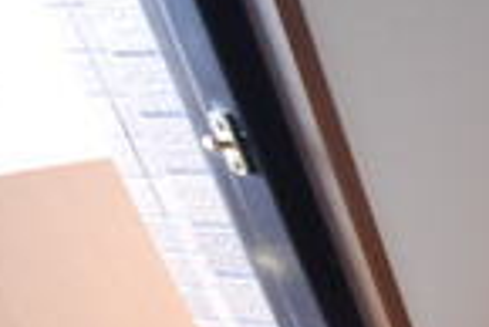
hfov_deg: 21.8
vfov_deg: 19.0
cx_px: 894
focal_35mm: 53
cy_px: 603
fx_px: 721
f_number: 4.5
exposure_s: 1/5
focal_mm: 8
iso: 100
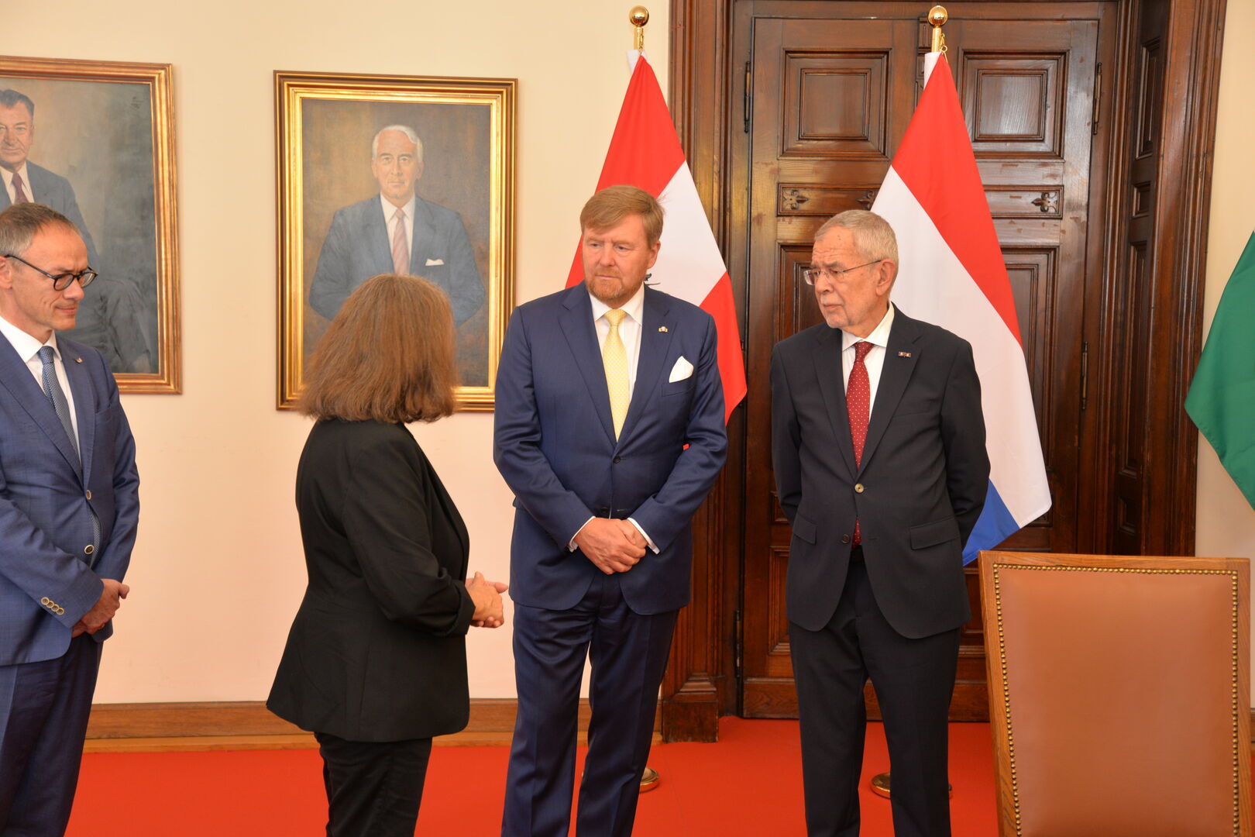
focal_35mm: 45
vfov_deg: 29.9
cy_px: 418
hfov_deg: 43.6
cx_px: 628
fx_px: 1569
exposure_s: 1/60
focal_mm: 45
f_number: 4.2
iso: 800
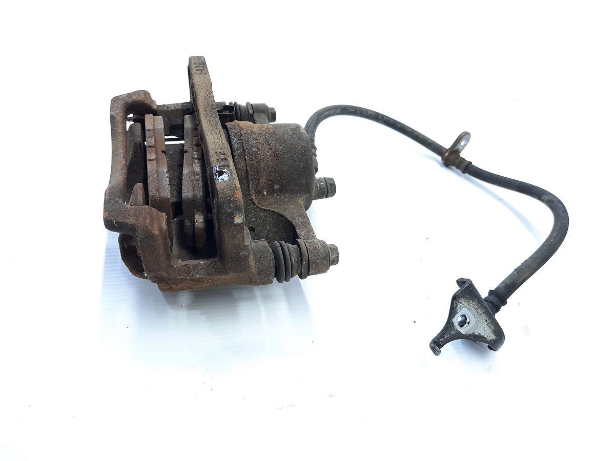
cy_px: 230
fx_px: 444
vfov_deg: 54.9
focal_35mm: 25
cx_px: 308
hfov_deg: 69.4
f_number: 2
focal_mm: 4.6
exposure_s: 1/50
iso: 125
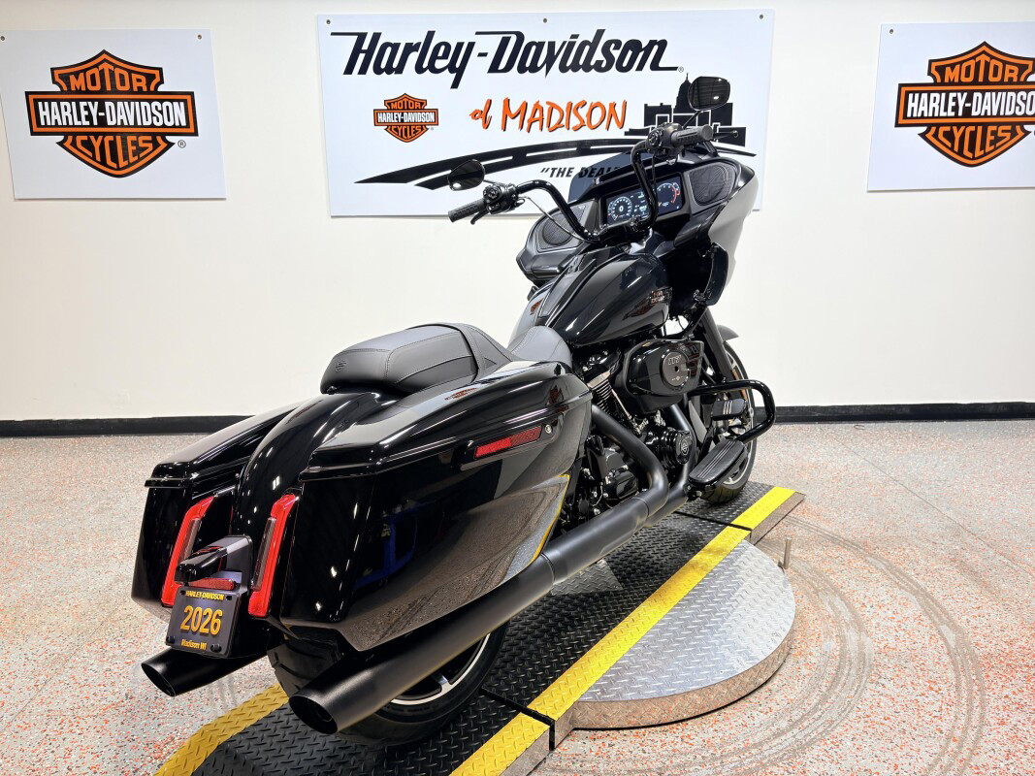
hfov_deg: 67.3
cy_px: 388
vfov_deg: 53.1
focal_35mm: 26
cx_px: 518
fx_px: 777
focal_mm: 5.96
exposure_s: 1/120
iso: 50
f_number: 1.6
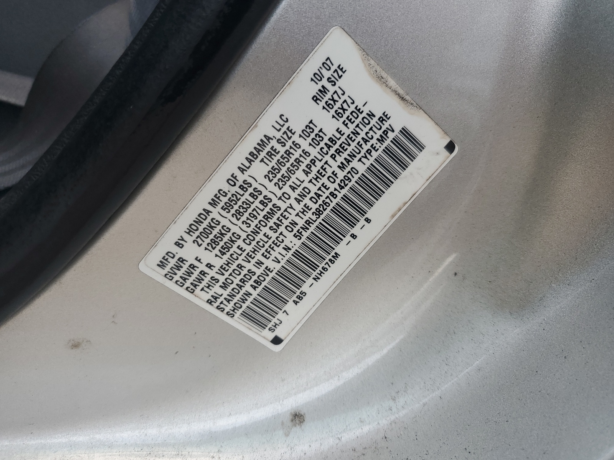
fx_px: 461
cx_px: 307
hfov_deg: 67.3
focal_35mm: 26
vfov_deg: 53.1
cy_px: 230
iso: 50
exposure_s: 1/222
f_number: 1.5
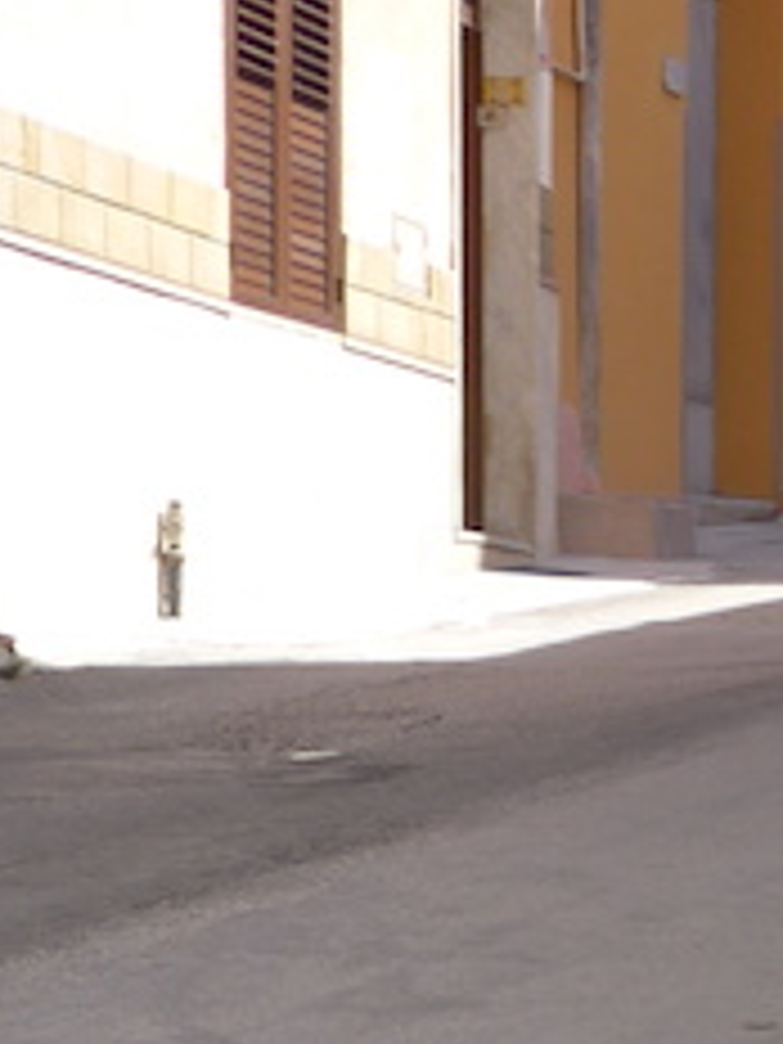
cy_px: 1620
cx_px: 1467
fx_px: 5067
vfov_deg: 11.2
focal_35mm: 168
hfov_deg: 8.5
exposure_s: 1/640
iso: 80
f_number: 2.8
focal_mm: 8.4
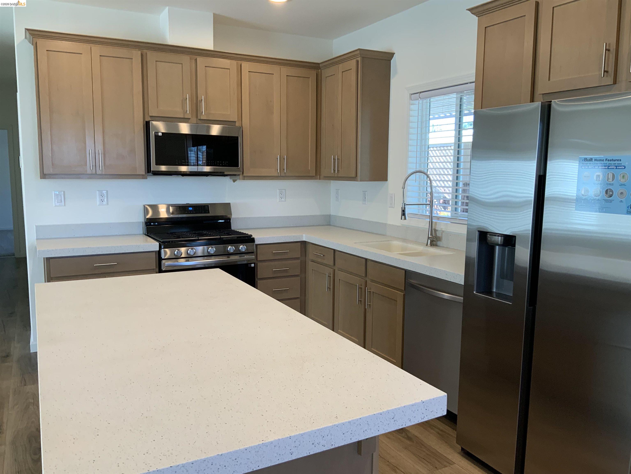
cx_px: 316
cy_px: 237
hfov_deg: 61.7
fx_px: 529
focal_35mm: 29
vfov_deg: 48.2
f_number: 1.8
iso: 64
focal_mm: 3
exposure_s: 1/120
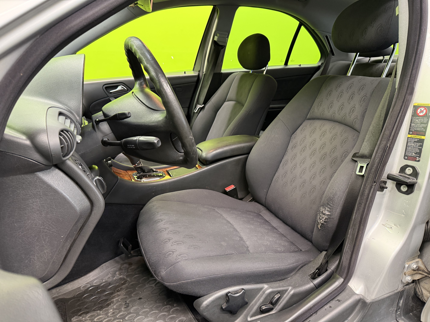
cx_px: 215
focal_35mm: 24
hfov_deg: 71.6
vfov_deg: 56.8
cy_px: 161
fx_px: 298
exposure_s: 1/50
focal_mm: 6.76
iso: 320
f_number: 1.78
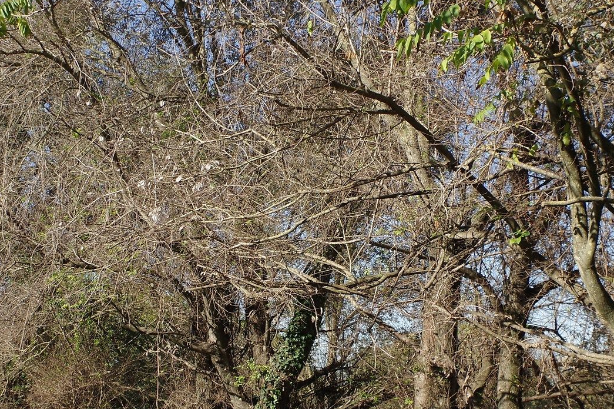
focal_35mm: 62
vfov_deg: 21.9
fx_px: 1057
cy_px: 217
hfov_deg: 32.4
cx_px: 288
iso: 100
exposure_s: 1/160
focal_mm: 18
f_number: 6.3
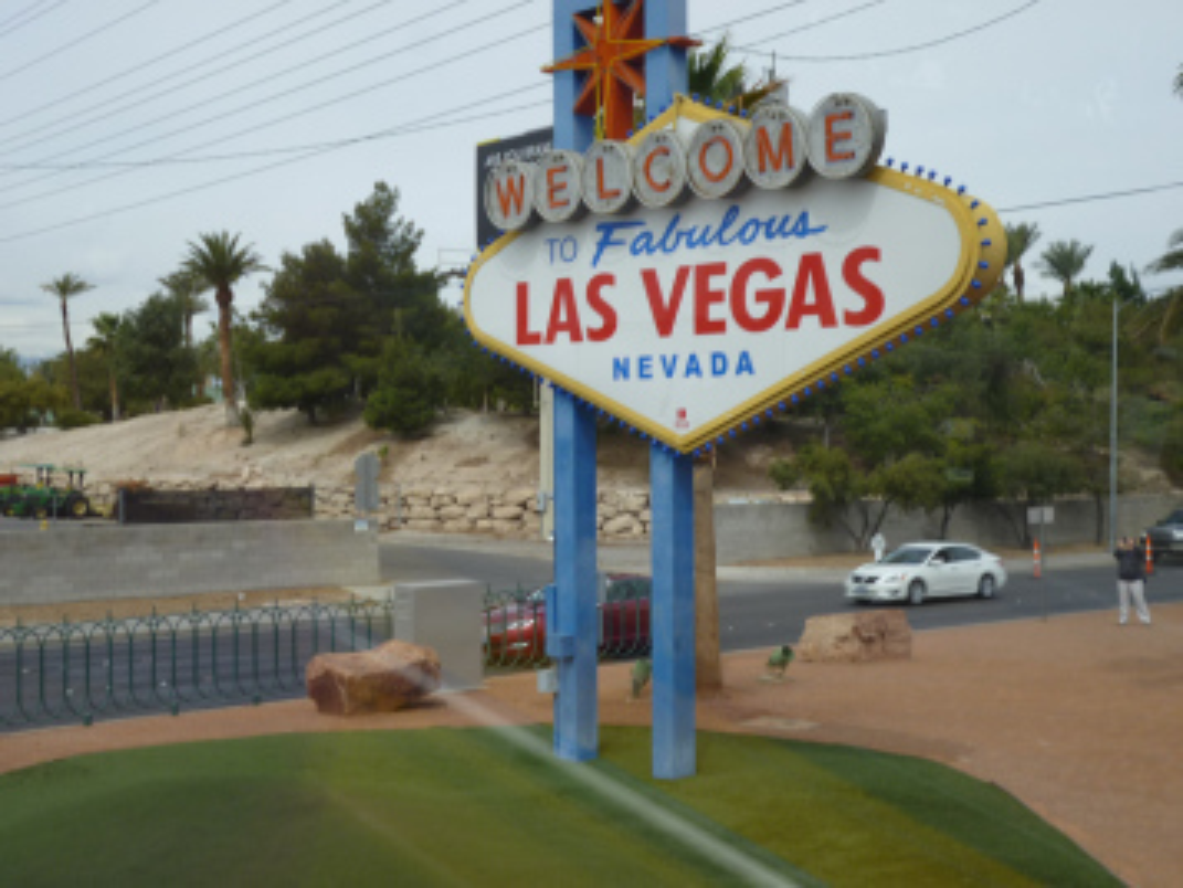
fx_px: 1641
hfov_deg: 39.6
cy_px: 444
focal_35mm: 48
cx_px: 592
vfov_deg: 30.3
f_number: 13
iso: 100
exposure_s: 1/80
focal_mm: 8.6
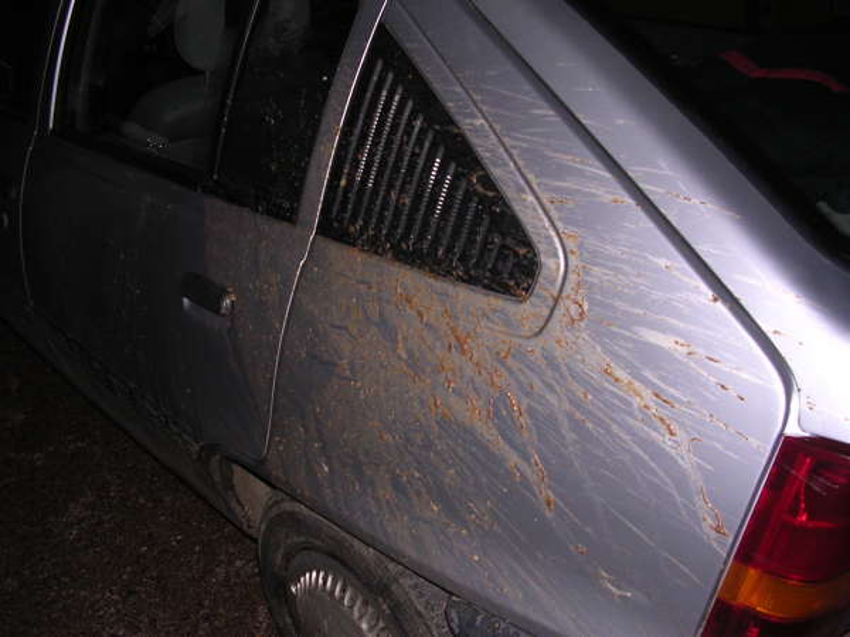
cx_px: 425
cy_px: 318
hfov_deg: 49.0
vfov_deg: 37.7
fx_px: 933
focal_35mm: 38
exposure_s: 1/60.1
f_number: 2.8
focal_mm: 5.8
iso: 100
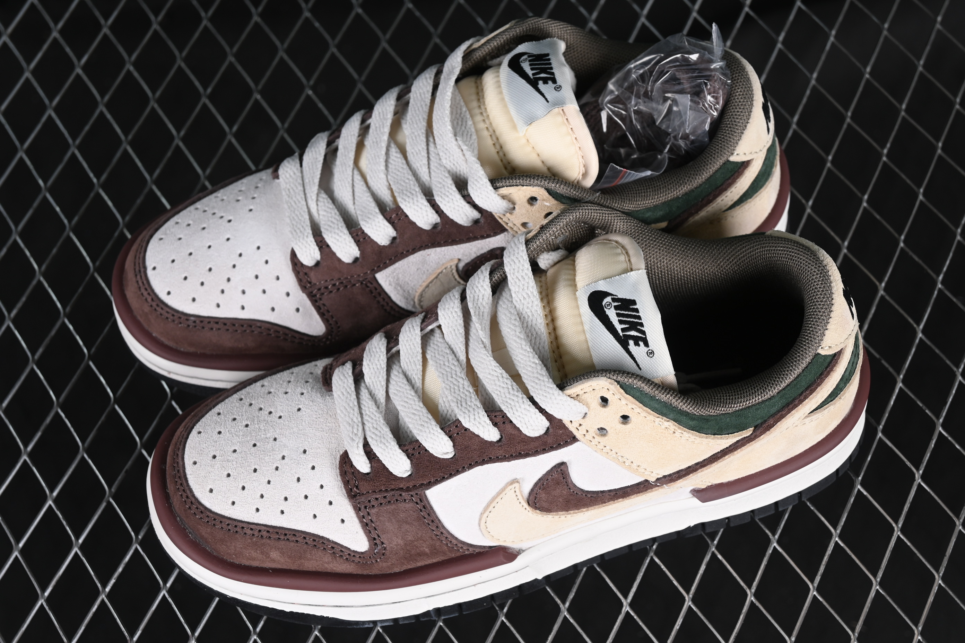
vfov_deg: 18.2
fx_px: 2010
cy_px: 322
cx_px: 482
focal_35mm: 75
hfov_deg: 27.0
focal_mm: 50
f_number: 7.1
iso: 160
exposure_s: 1/80
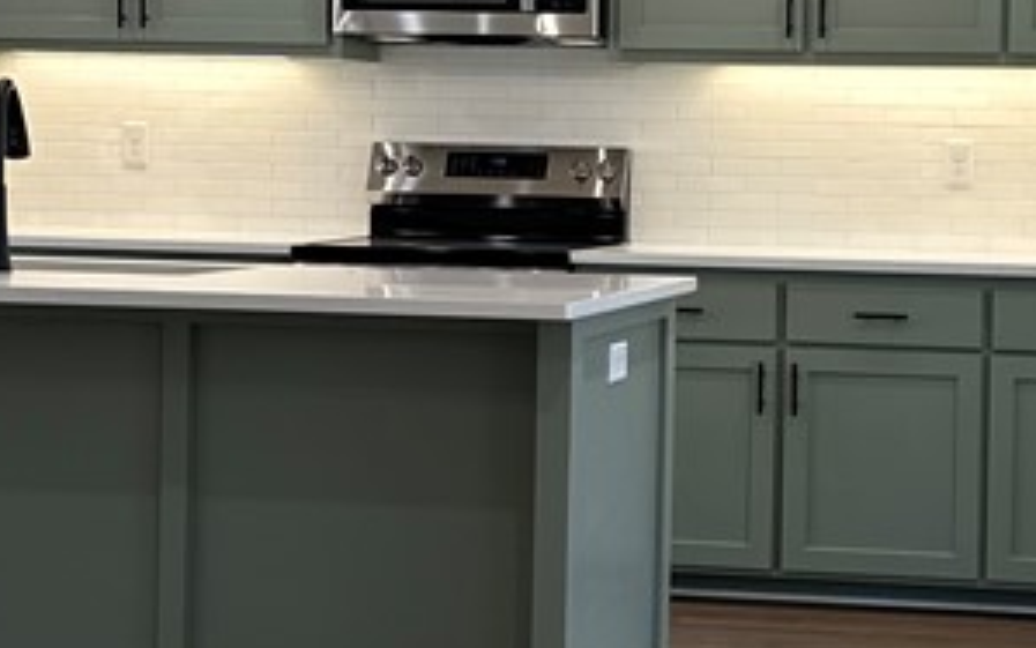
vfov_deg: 15.0
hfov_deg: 23.4
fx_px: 2457
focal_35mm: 87
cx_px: 839
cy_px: 246
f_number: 1.78
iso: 100
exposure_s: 1/120
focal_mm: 6.86
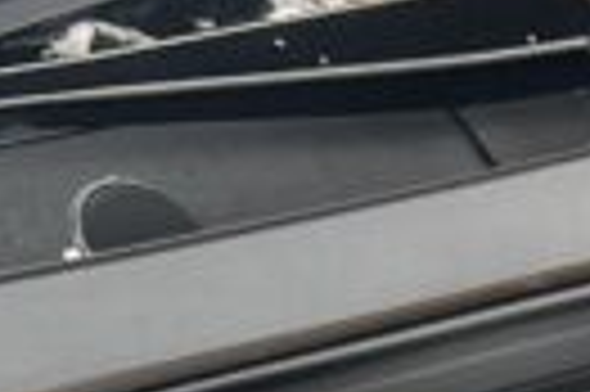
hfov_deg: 9.3
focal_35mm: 212
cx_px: 1031
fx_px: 3470
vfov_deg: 5.6
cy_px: 1541
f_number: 1.5
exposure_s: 1/121
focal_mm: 5.7
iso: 50
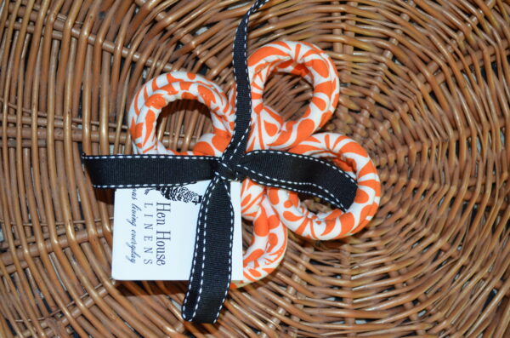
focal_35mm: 48
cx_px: 255
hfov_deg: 41.2
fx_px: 678
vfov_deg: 27.9
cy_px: 169
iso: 1250
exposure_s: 1/60
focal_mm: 32
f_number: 4.8
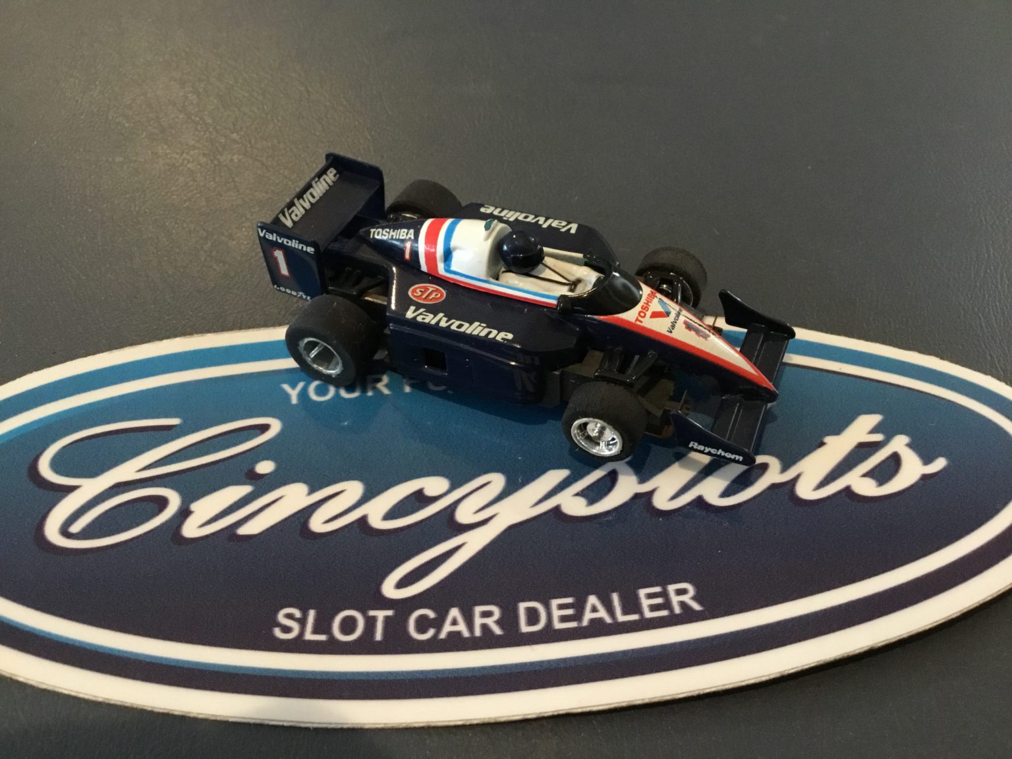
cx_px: 506
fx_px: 906
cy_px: 380
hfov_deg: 58.4
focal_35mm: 31
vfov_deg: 45.4
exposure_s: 1/15
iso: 200
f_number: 2.4
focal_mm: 3.3
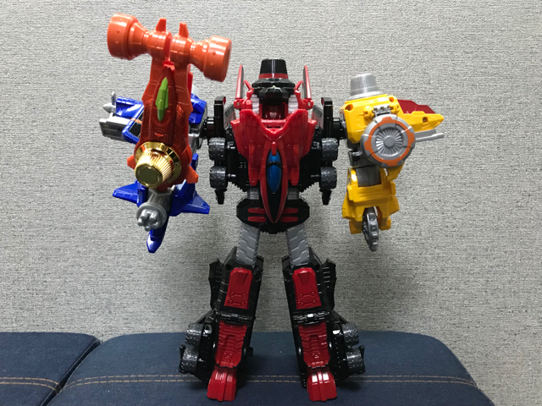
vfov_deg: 49.7
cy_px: 203
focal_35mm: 28
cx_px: 271
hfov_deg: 63.4
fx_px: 438
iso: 64
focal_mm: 3.99
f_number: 1.8
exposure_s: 1/17
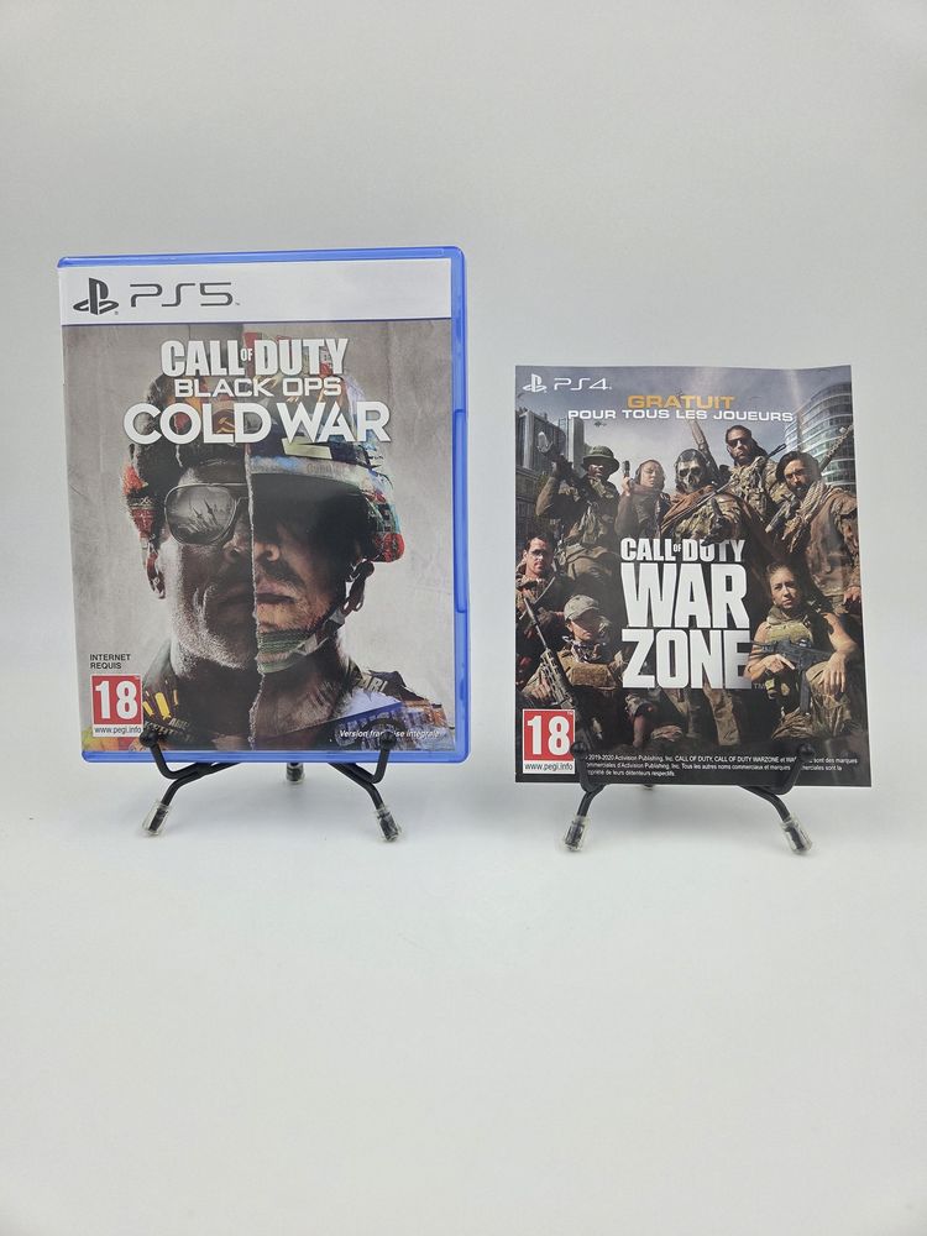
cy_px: 618
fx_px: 821
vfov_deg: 73.9
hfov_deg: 58.9
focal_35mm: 23
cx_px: 464
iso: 40
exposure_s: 1/180
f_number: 1.8
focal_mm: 5.4
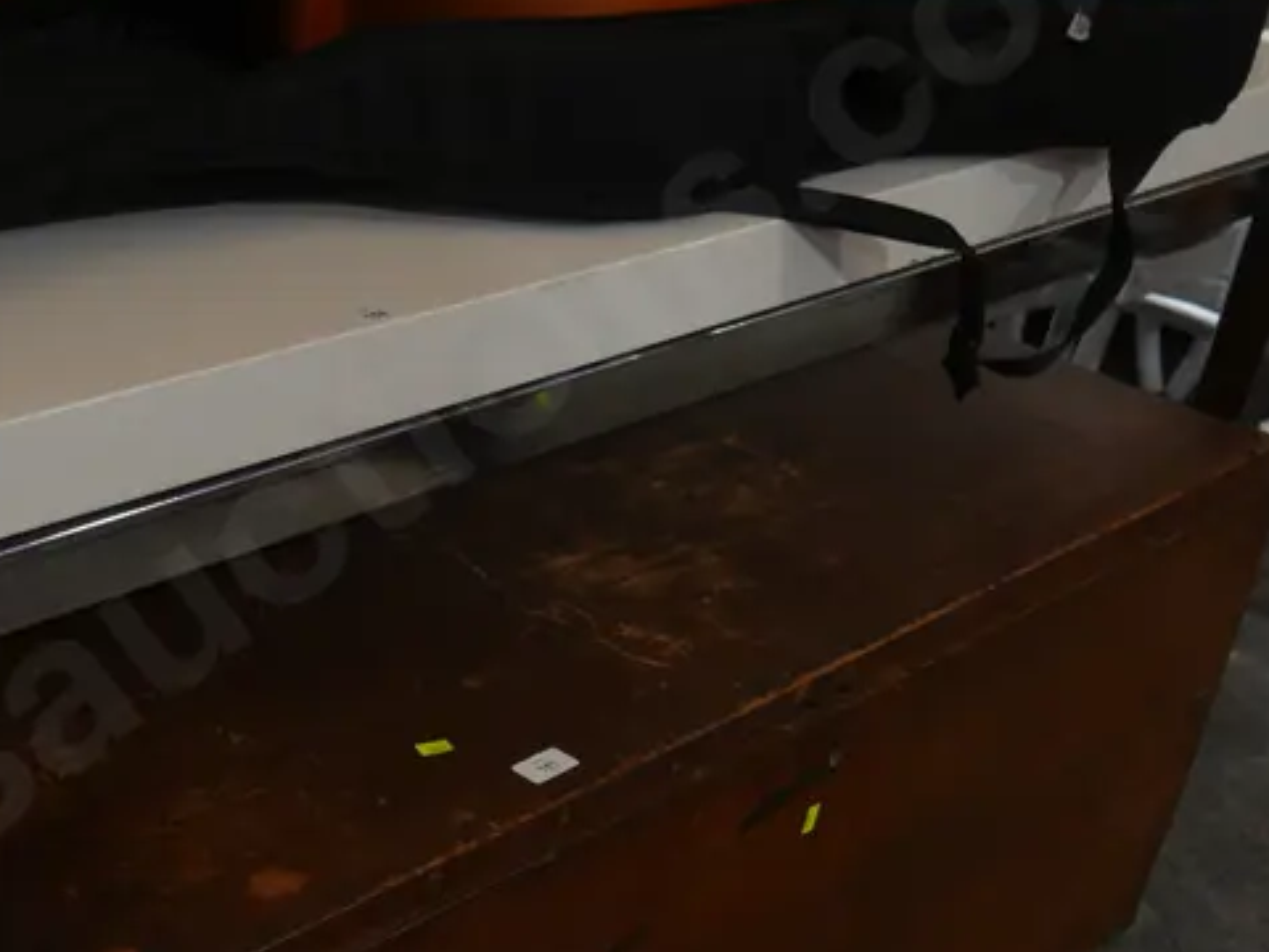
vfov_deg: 22.9
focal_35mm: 64
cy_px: 607
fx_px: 2346
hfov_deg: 29.3
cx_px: 193
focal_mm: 15
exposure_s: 1/60
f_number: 4
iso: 500
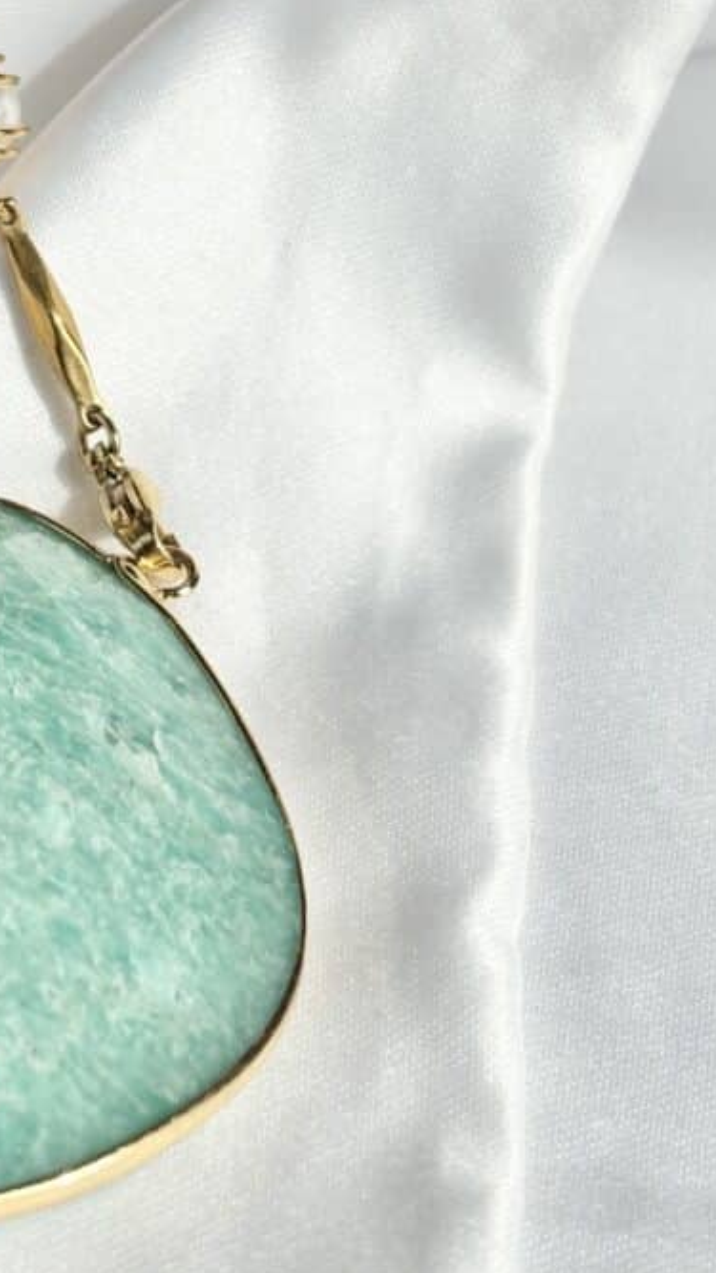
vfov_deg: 24.3
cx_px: 67
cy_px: 380
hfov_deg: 13.8
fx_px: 2938
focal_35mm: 87
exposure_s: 1/2639
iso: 32
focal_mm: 5.96
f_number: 1.6
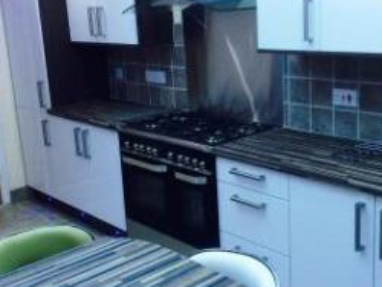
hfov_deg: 38.8
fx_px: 541
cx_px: 212
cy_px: 134
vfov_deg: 29.7
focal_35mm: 49
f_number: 2.2
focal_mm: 4.15
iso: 100
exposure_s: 1/30
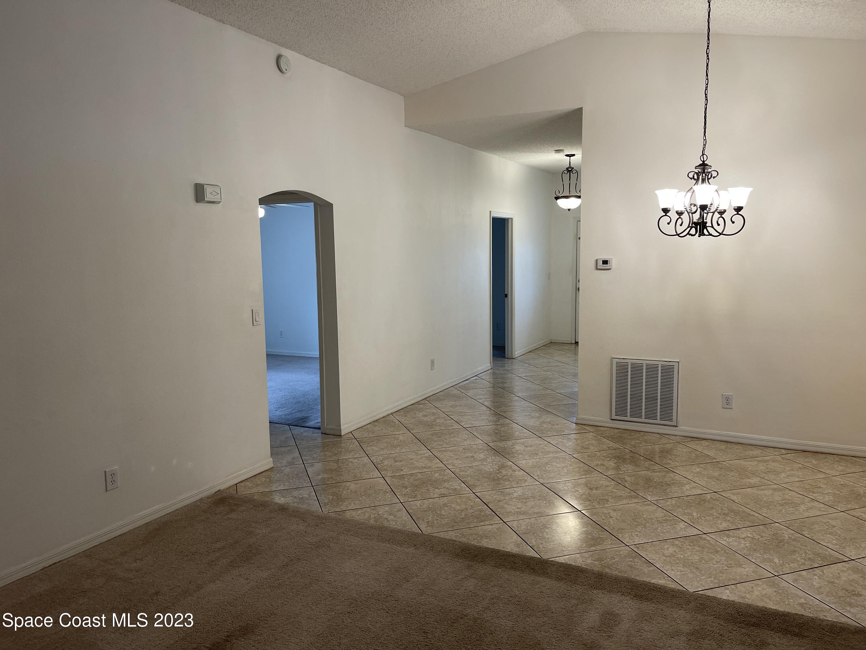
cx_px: 433
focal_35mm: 26
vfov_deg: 53.1
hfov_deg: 67.3
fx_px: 650
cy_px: 325
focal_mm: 5.1
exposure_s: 1/120
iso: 125
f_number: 1.6
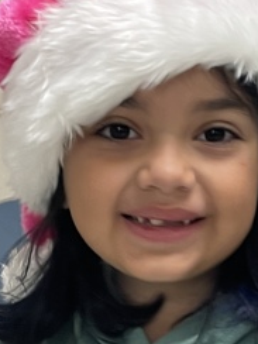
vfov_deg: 17.5
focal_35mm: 109
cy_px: 367
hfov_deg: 13.5
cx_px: 193
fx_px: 1083
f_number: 1.6
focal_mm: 4.2
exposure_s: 1/60
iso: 80
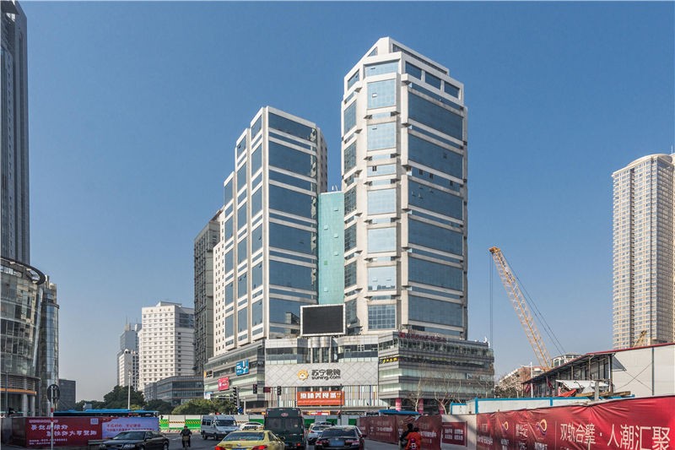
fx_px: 300
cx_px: 338
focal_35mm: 16
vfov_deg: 73.7
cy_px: 225
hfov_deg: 96.7
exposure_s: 1/800
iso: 200
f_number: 8
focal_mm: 16
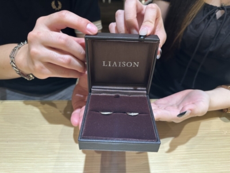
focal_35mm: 24
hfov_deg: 71.6
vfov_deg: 56.8
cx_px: 115
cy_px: 86
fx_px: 159
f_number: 1.78
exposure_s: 1/120
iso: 125
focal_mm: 6.86
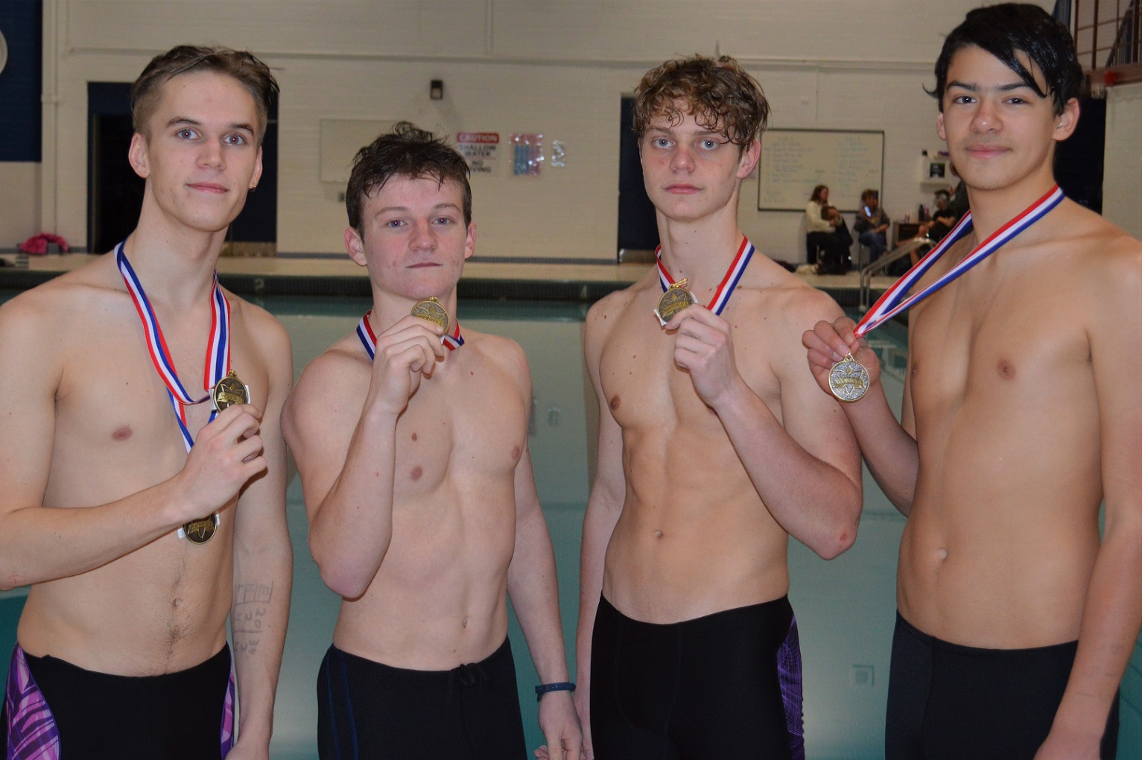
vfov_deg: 28.0
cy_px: 380
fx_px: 1522
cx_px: 571
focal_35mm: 48
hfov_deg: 41.1
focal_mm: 32
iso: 900
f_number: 4.8
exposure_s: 1/60
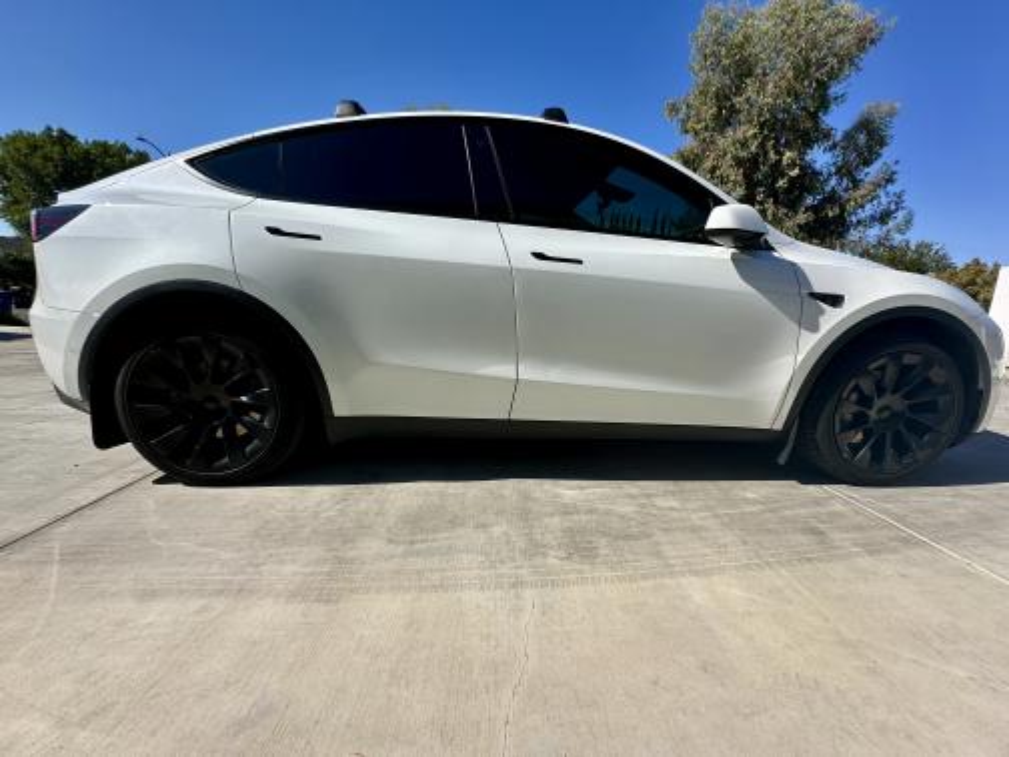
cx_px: 504
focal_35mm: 14
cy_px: 378
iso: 50
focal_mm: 2.22
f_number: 2.2
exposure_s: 1/2353
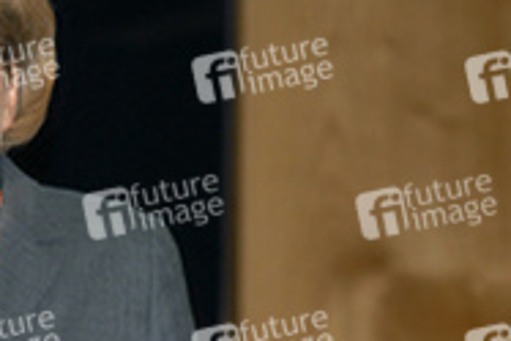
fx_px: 10256
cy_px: 276
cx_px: -83
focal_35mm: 722
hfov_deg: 2.9
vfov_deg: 1.9
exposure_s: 1/80
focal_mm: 200
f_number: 3.5
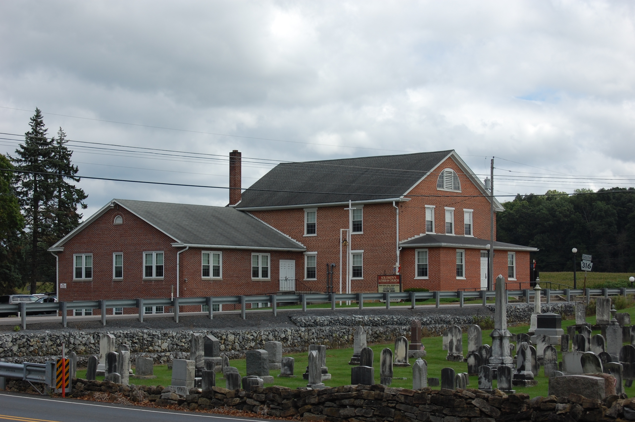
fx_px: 1454
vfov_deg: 16.5
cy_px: 211
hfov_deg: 24.6
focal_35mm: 82
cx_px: 318
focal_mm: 55
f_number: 9
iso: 200
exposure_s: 1/320
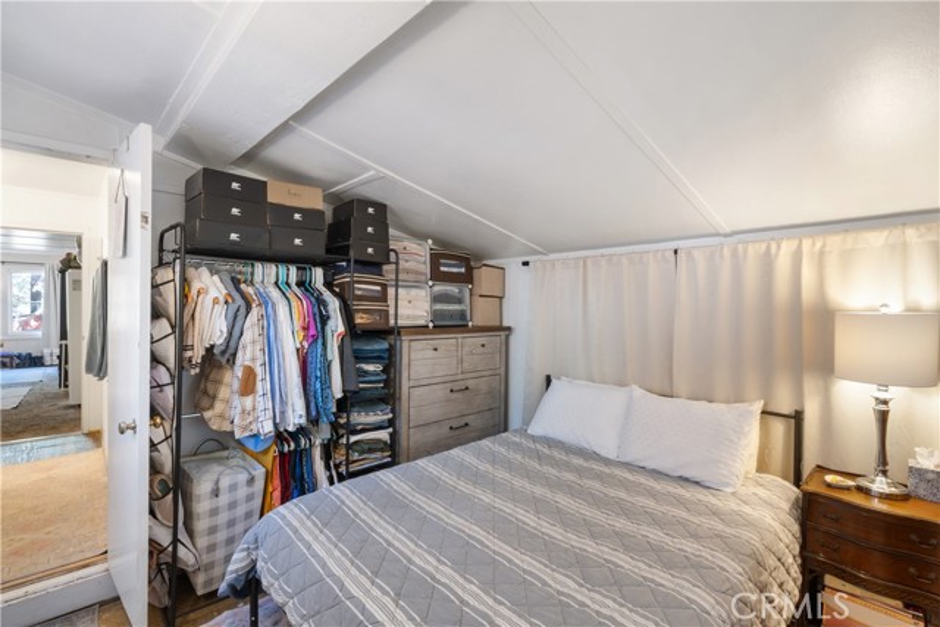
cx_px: 470
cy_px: 314
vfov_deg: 73.8
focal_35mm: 16
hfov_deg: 96.7
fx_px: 418
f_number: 22
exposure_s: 30
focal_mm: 16
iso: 40
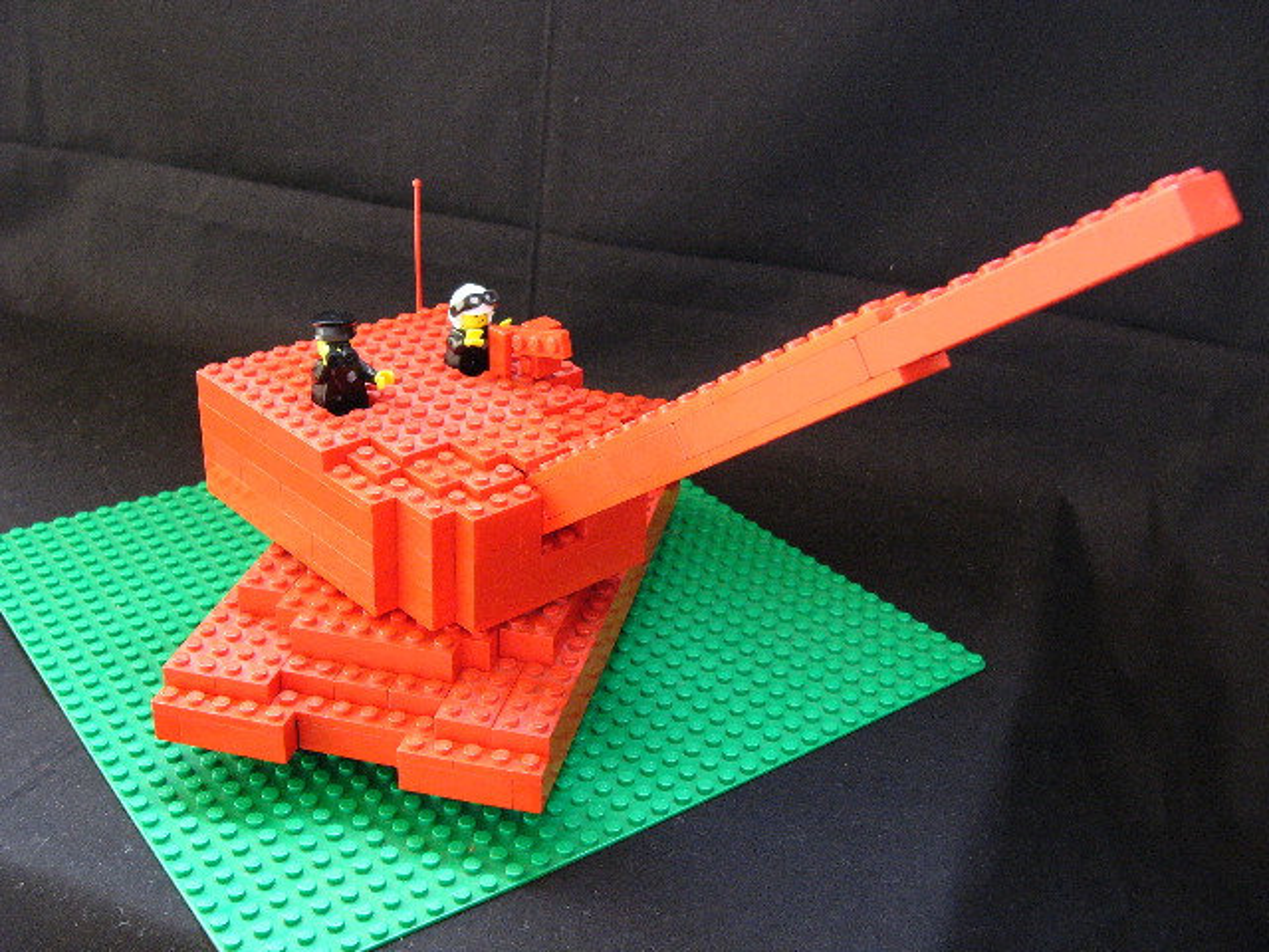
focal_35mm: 41
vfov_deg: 35.1
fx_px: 1503
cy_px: 476
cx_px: 634
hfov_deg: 45.8
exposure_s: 1/20
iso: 200
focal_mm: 6.9
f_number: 2.8
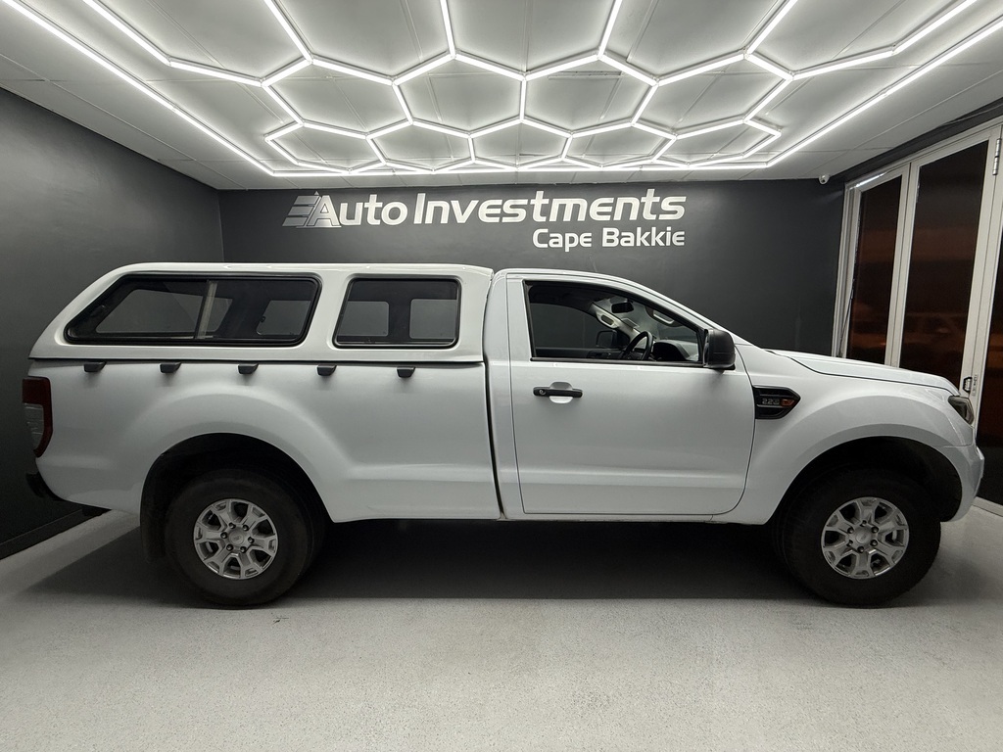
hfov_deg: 102.1
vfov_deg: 85.7
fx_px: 406
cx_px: 502
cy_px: 376
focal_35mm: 14
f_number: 2.2
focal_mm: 2.22
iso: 125
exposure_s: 1/100
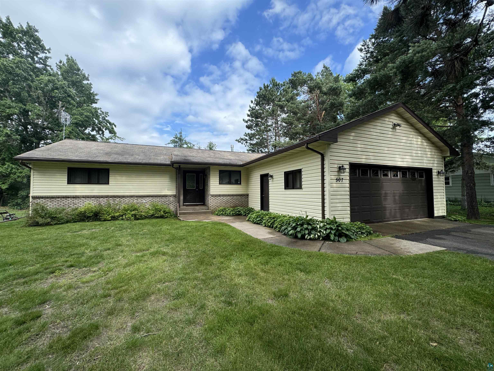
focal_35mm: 14
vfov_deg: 85.7
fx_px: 200
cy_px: 186
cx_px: 247
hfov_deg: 102.1
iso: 40
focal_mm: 2.22
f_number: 2.2
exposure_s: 1/573
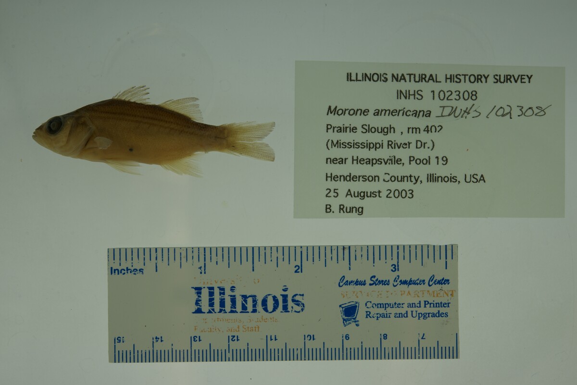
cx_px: 288
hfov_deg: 33.4
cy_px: 192
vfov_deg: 22.6
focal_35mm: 60
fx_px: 962
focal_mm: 60
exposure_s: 1/200
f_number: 10
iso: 100
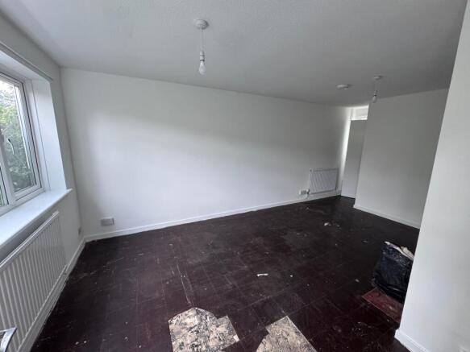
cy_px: 176
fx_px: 190
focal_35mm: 14
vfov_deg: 85.7
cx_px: 235
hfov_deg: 102.1
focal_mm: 2.22
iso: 320
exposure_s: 1/99
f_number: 2.2
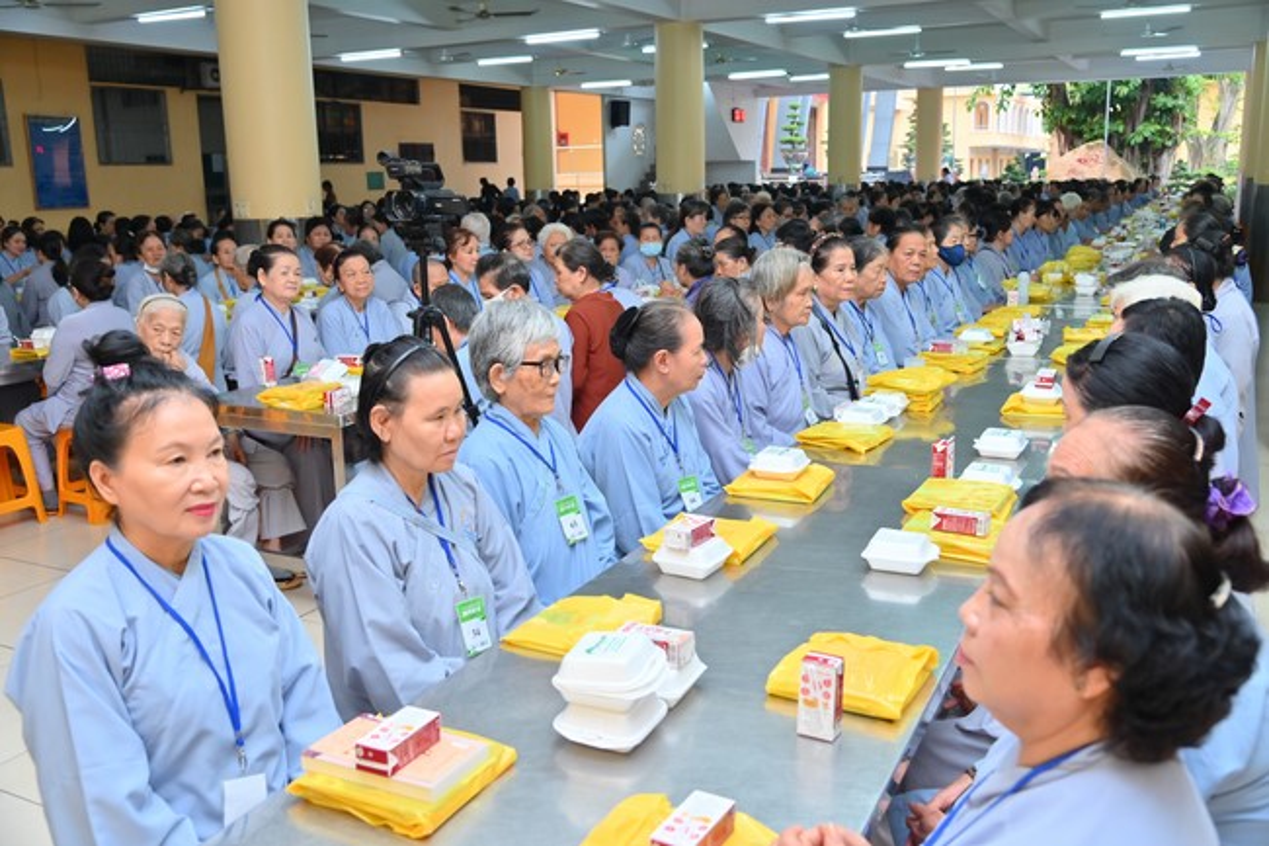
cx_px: 634
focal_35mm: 31
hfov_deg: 60.3
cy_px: 423
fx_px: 1092
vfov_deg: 42.3
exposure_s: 1/125
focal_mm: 31
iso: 1000
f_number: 5
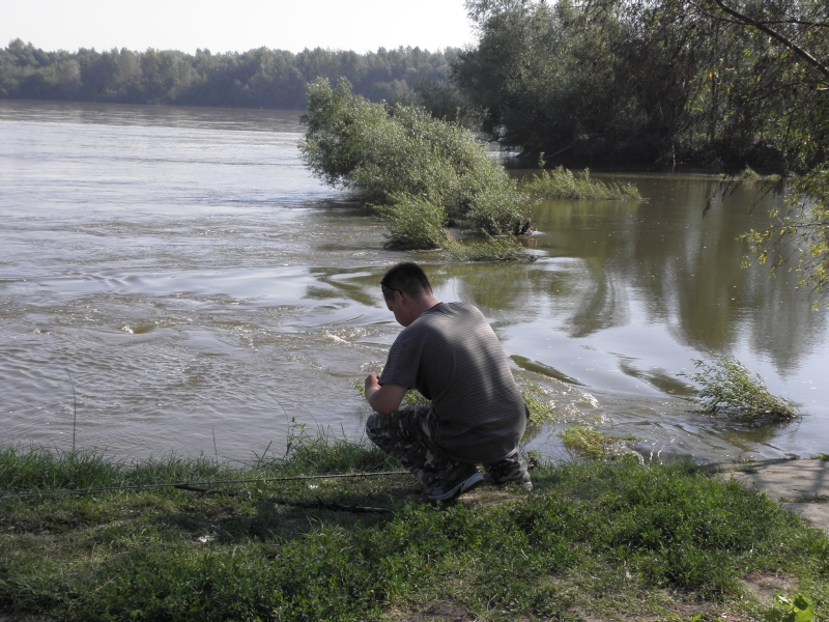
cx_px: 414
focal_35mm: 53
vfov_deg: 27.5
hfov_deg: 36.2
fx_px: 1269
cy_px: 311
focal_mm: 9.57
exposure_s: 1/200
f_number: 5.6
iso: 64
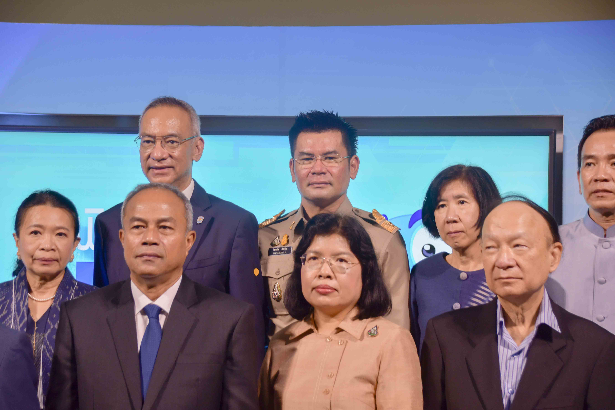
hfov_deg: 18.3
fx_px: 1913
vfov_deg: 12.2
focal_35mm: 112
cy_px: 205
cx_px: 308
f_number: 5.3
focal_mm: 75
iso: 280
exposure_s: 1/60
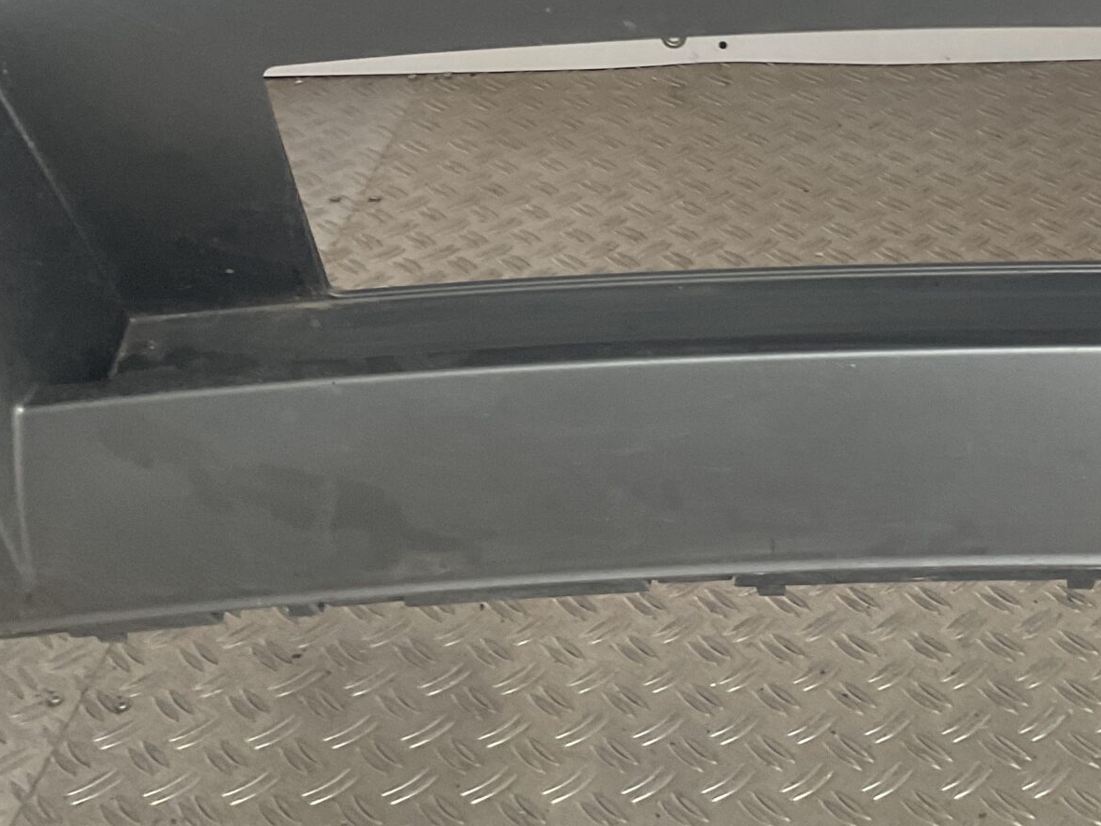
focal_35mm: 63
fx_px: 2004
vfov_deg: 22.8
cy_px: 93
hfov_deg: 29.7
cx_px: 937
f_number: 1.8
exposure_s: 1/100
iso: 50
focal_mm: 3
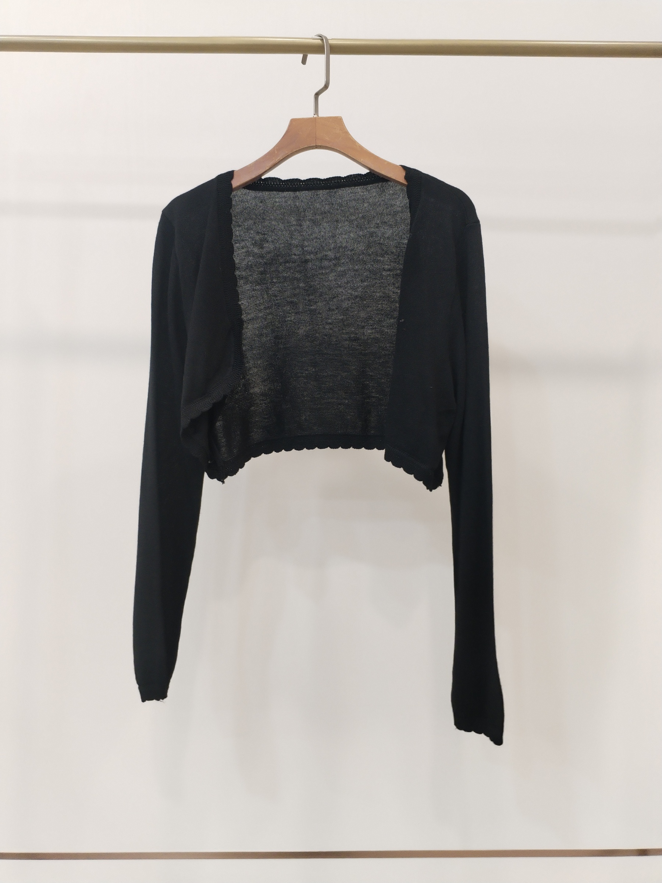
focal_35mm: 29
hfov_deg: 48.2
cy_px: 442
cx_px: 331
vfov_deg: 61.7
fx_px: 739
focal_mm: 4.75
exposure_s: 1/40
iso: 369
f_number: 1.8
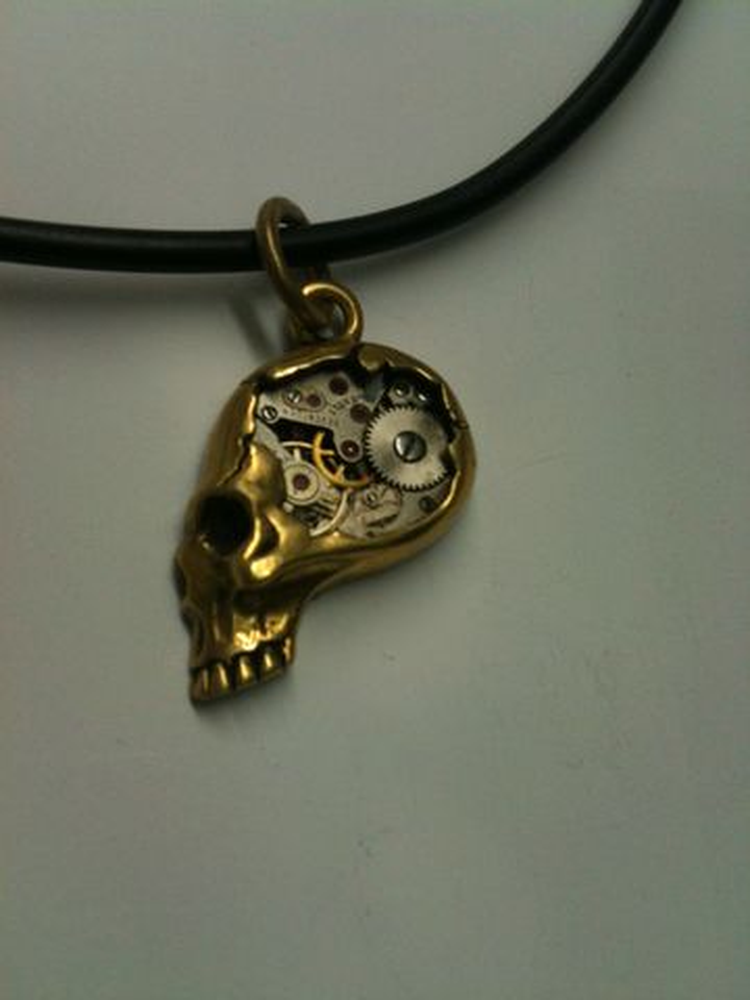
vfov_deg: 52.6
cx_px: 375
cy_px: 500
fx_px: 1011
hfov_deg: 40.7
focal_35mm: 35
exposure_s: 1/60
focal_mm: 3.85
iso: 80
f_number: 2.8
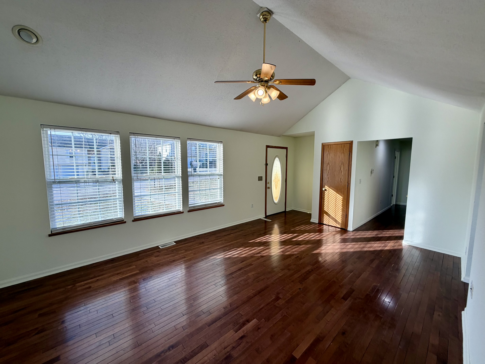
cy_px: 182
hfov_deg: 102.1
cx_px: 242
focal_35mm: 14
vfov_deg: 85.7
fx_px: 196
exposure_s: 1/120
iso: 40
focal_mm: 2.22
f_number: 2.2
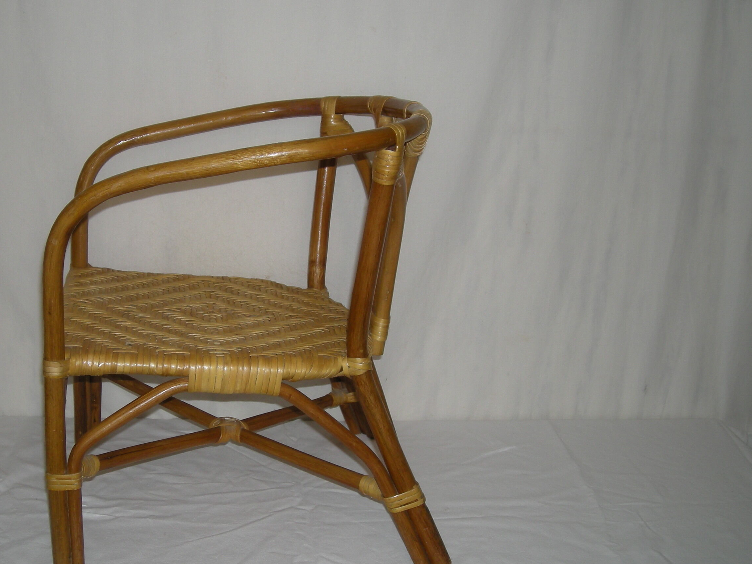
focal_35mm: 47
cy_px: 300
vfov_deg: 30.9
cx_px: 270
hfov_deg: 40.1
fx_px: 1021
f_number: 2.8
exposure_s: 1/52.3
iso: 50
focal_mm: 5.7
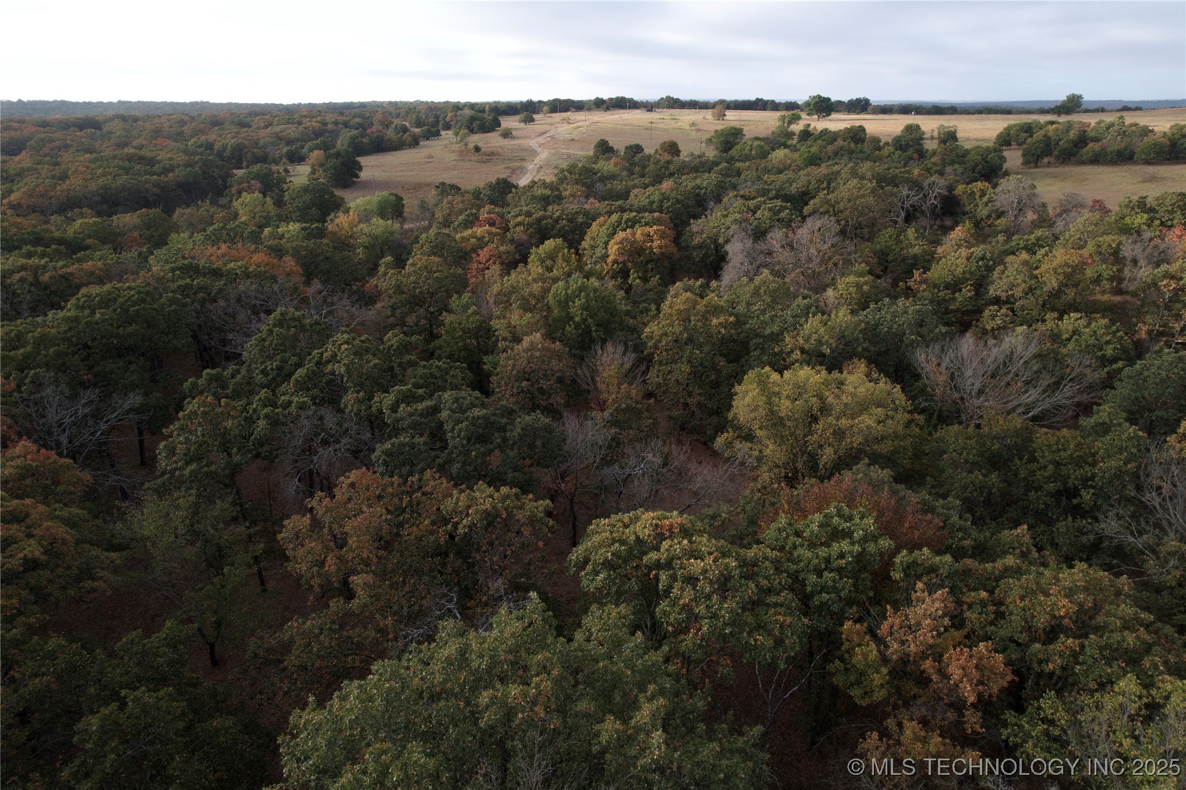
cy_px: 395
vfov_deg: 57.2
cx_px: 593
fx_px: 725
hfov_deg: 78.6
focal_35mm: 22
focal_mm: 8.38
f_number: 2.8
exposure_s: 1/500
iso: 100
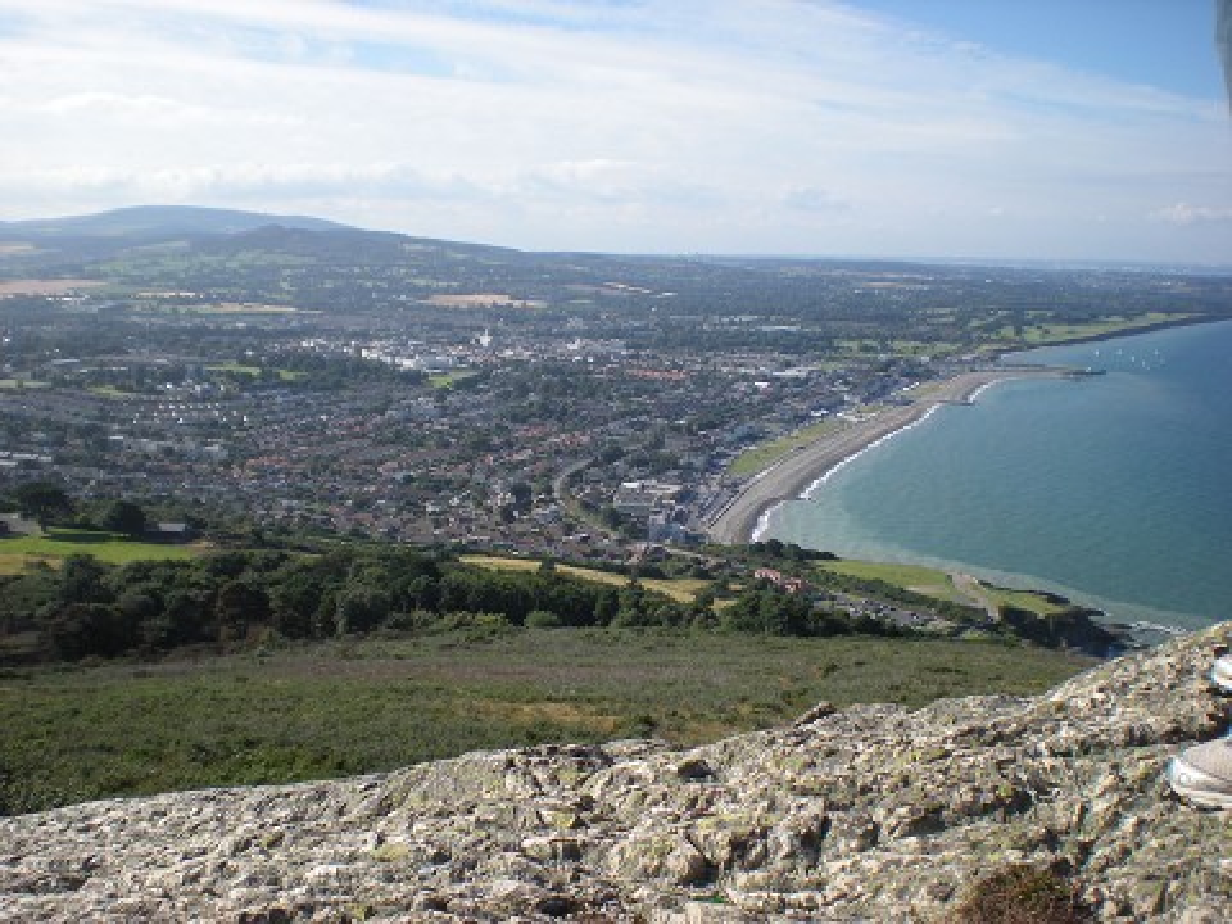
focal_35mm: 38
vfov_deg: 37.7
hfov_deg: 49.0
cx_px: 616
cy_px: 462
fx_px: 1352
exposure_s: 1/432
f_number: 4.6
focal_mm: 6.3
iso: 64
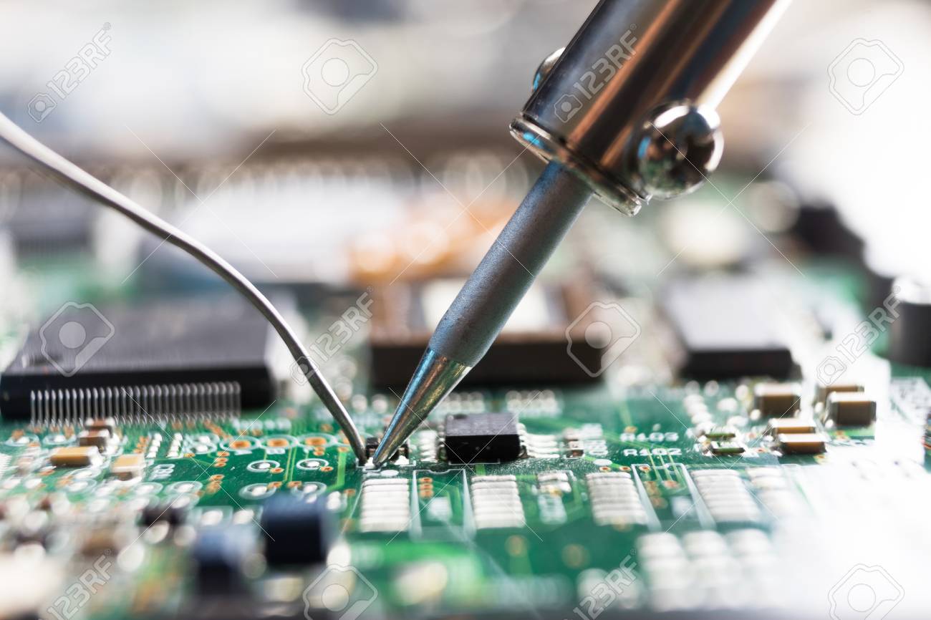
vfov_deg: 25.5
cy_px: 310
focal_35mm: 53
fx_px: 1370
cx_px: 466
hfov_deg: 37.5
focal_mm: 53
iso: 50
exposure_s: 1/60
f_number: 5.6
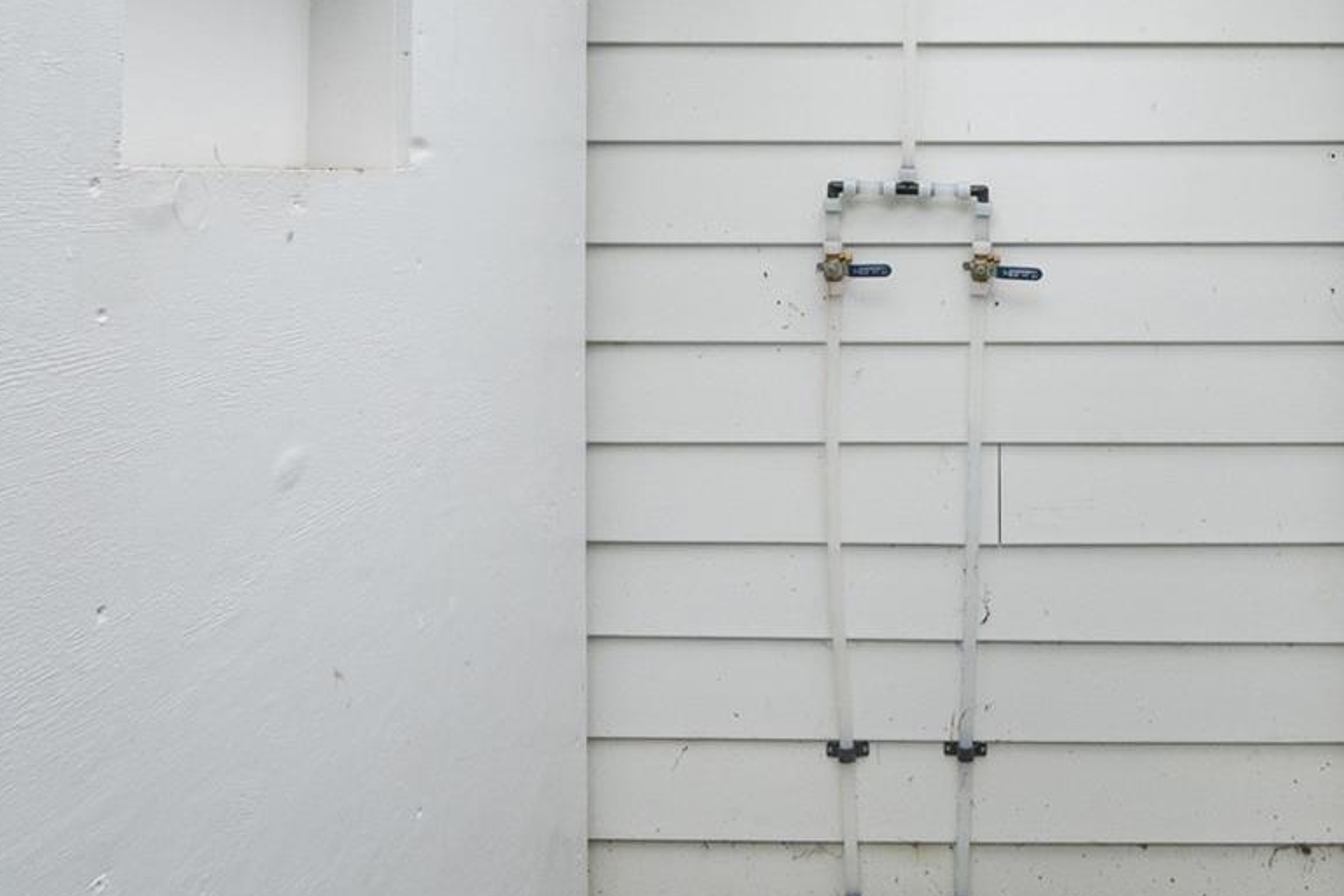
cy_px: 125
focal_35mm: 32
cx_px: 996
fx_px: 1195
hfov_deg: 56.1
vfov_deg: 38.8
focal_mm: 12
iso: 1600
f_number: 11
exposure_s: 1/200
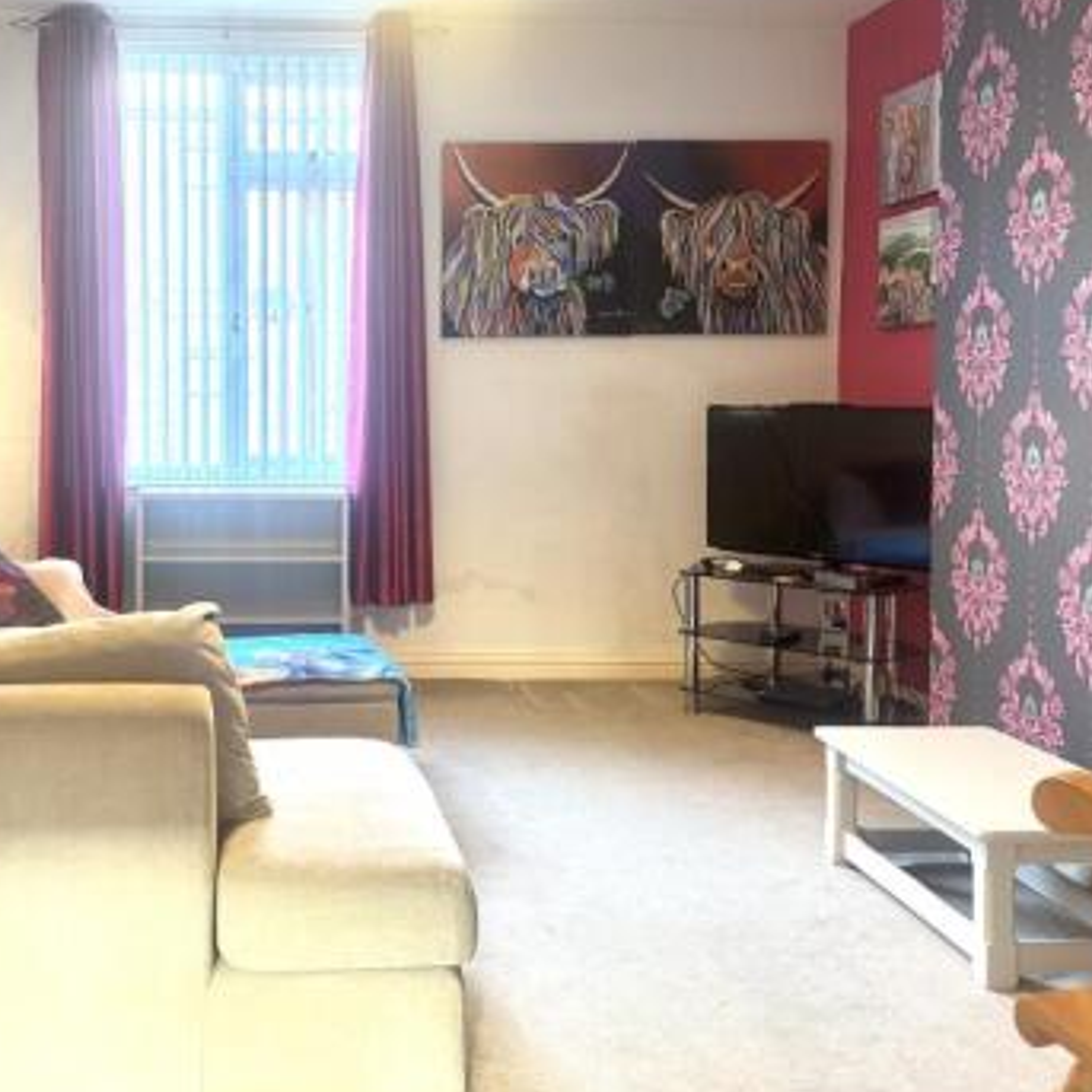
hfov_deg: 41.9
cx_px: 317
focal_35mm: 39
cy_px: 444
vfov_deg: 42.7
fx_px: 1392
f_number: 1.6
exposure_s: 1/50
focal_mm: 5.96
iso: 250
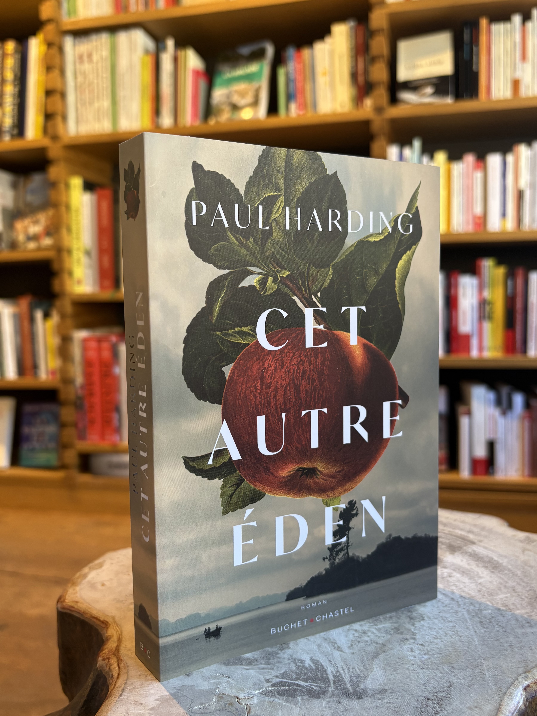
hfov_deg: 45.4
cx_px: 277
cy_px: 350
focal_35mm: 31
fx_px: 641
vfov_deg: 58.3
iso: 125
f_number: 1.6
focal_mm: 5.96
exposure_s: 1/116
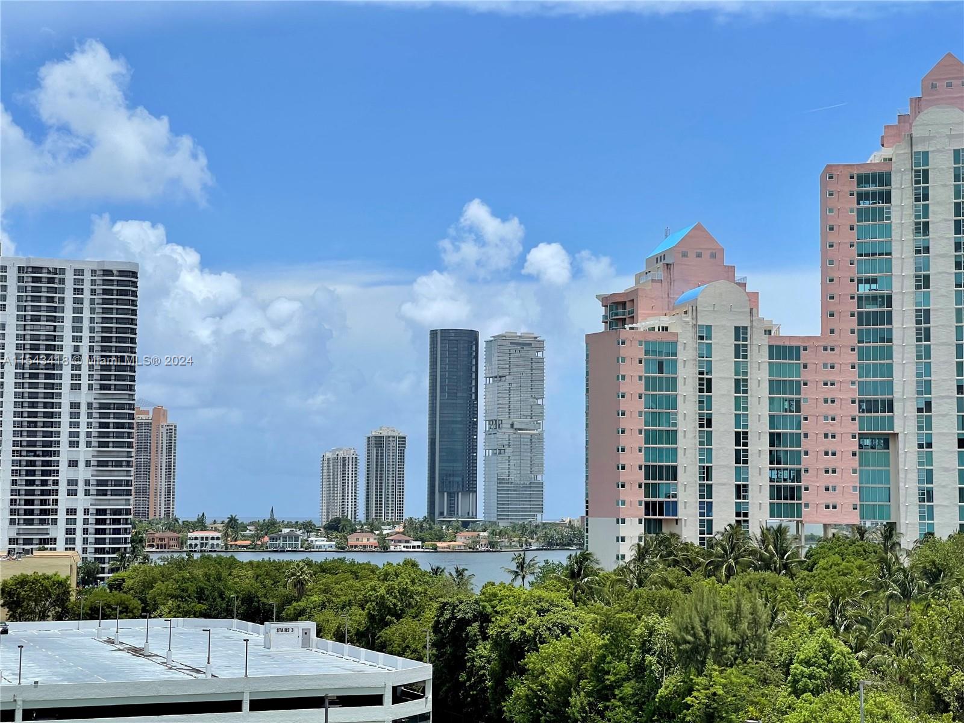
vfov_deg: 22.9
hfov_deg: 30.3
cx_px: 482
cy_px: 362
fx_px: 1782
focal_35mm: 64
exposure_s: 1/2660
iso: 20
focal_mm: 7.5
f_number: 2.2
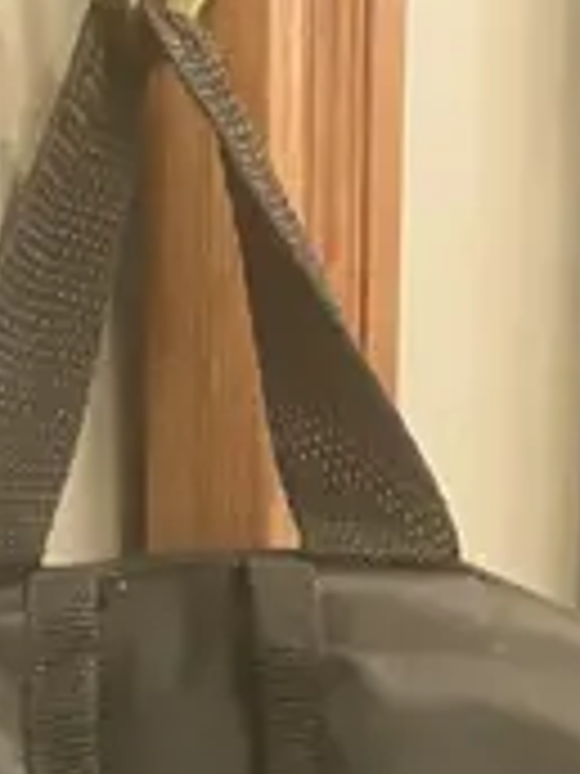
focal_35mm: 167
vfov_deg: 10.1
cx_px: 90
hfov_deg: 8.9
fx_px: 3731
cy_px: 1971
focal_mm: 3.99
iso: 320
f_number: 1.8
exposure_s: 1/33
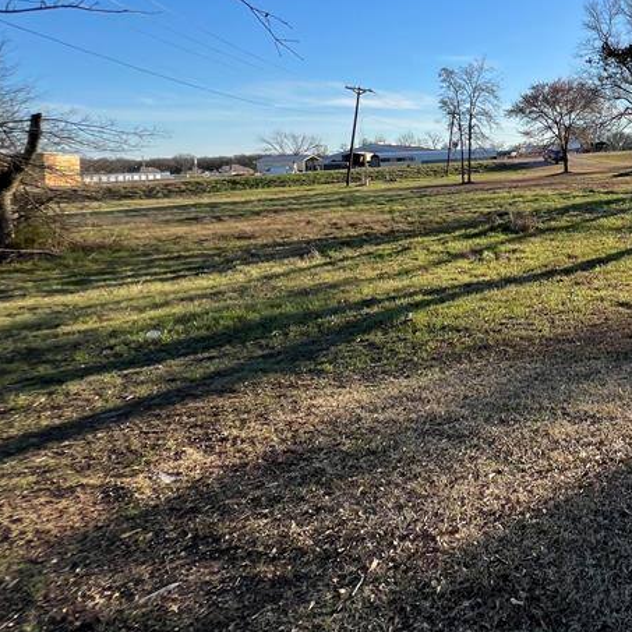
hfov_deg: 48.9
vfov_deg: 58.1
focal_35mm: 26
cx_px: 643
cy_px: 166
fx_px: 537
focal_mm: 1.57
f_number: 1.8
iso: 32
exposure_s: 1/889
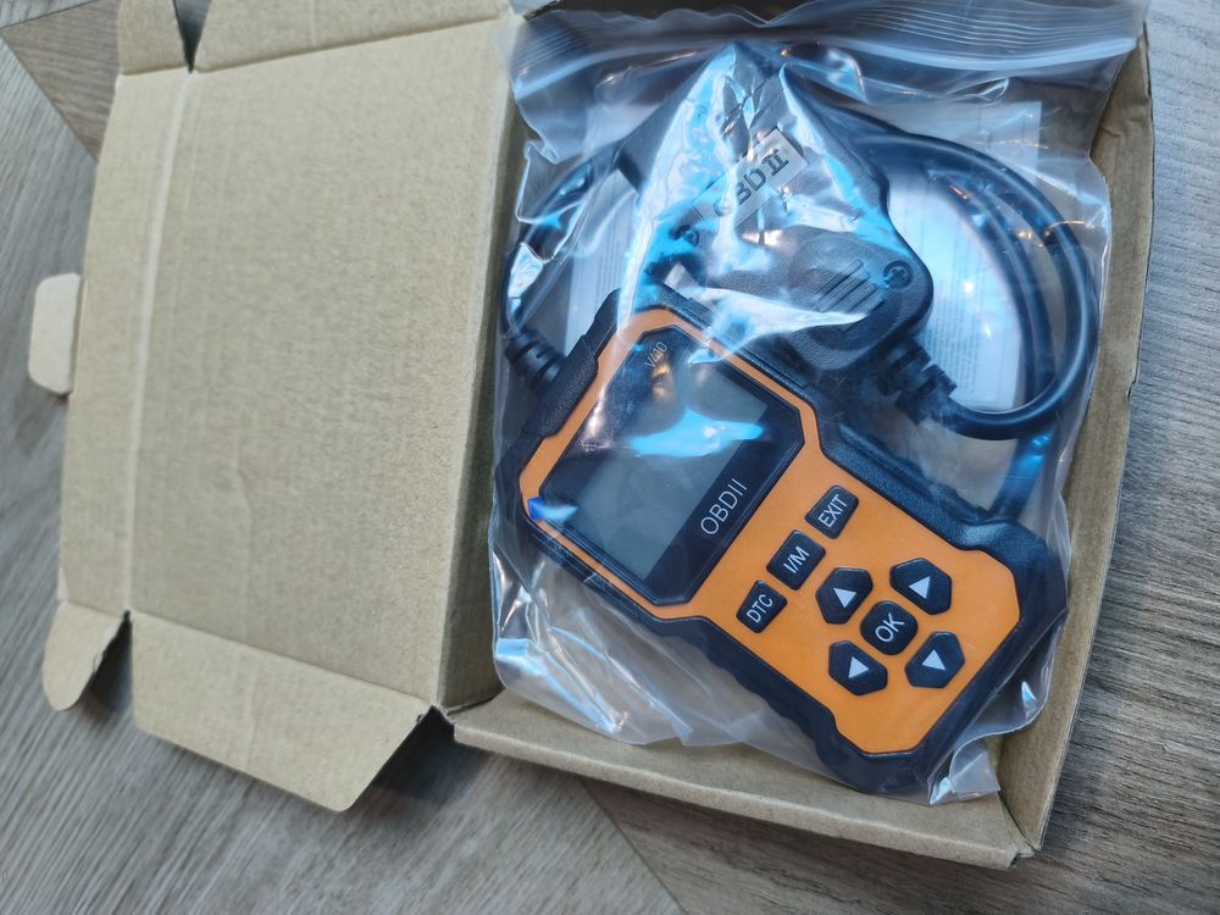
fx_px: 811
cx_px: 610
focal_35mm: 23
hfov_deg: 73.9
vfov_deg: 58.9
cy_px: 458
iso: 250
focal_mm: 6.14
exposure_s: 1/50
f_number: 1.65
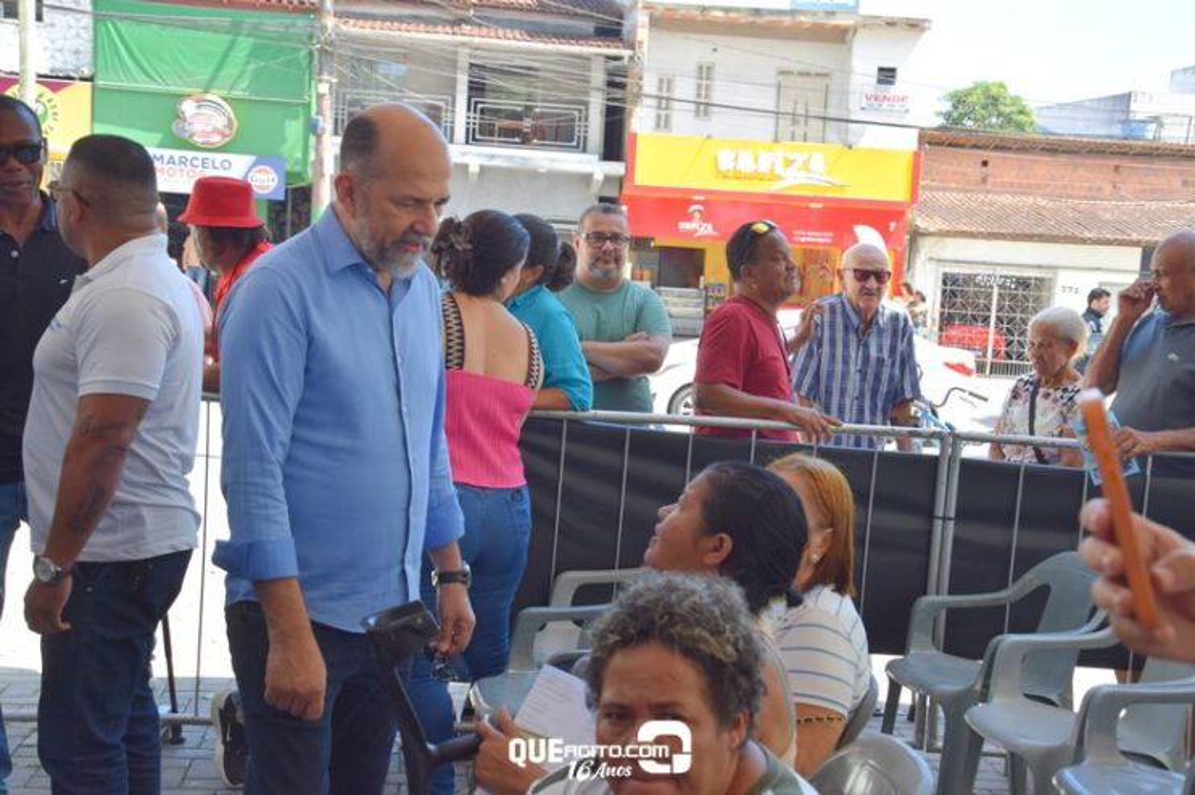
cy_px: 398
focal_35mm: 52
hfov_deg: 37.9
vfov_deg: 25.7
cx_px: 598
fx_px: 1742
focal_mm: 35
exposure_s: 1/250
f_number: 8
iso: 400
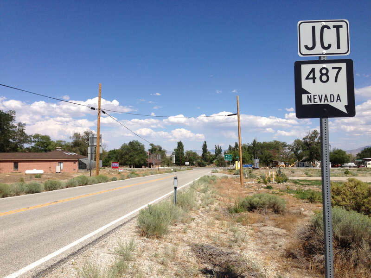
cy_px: 139
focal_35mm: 33
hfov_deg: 55.4
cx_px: 186
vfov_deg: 42.9
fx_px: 354
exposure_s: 1/2710
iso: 50
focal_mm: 4.13
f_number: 2.4
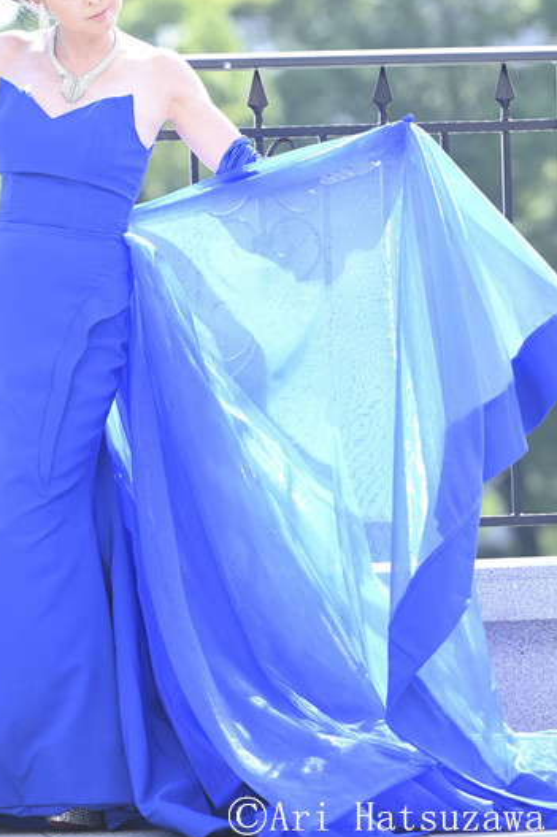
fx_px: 5464
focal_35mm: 235
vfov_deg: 8.8
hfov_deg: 5.8
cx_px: 143
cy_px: 262
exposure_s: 1/500
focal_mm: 155
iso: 250
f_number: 4
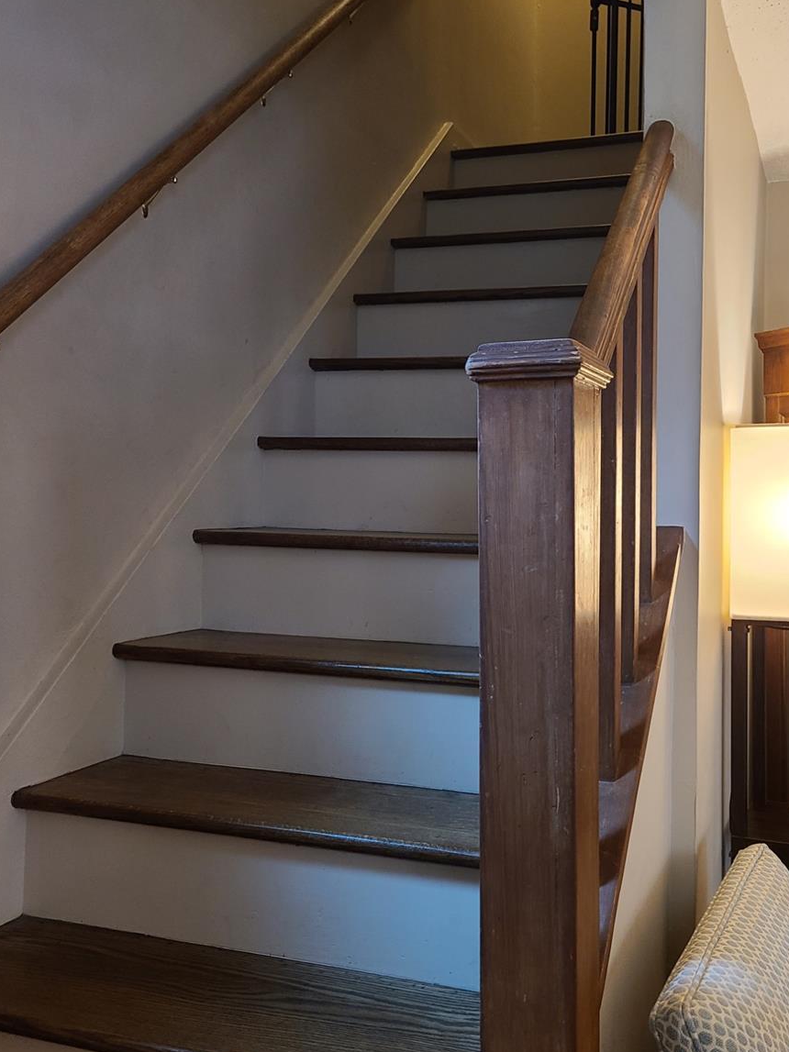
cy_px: 519
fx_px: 1033
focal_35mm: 34
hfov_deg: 41.4
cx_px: 511
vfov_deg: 54.0
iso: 250
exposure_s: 1/40
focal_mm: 5.4
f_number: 1.8
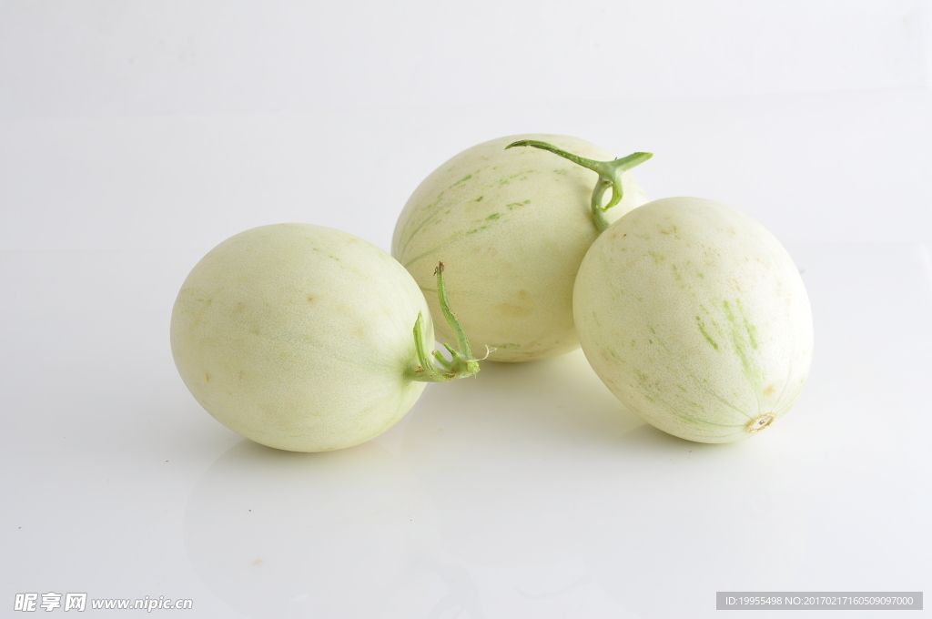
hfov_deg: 22.6
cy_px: 310
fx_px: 2327
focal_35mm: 90
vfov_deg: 15.1
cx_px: 466
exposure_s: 1/80
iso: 200
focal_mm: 60
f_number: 6.3
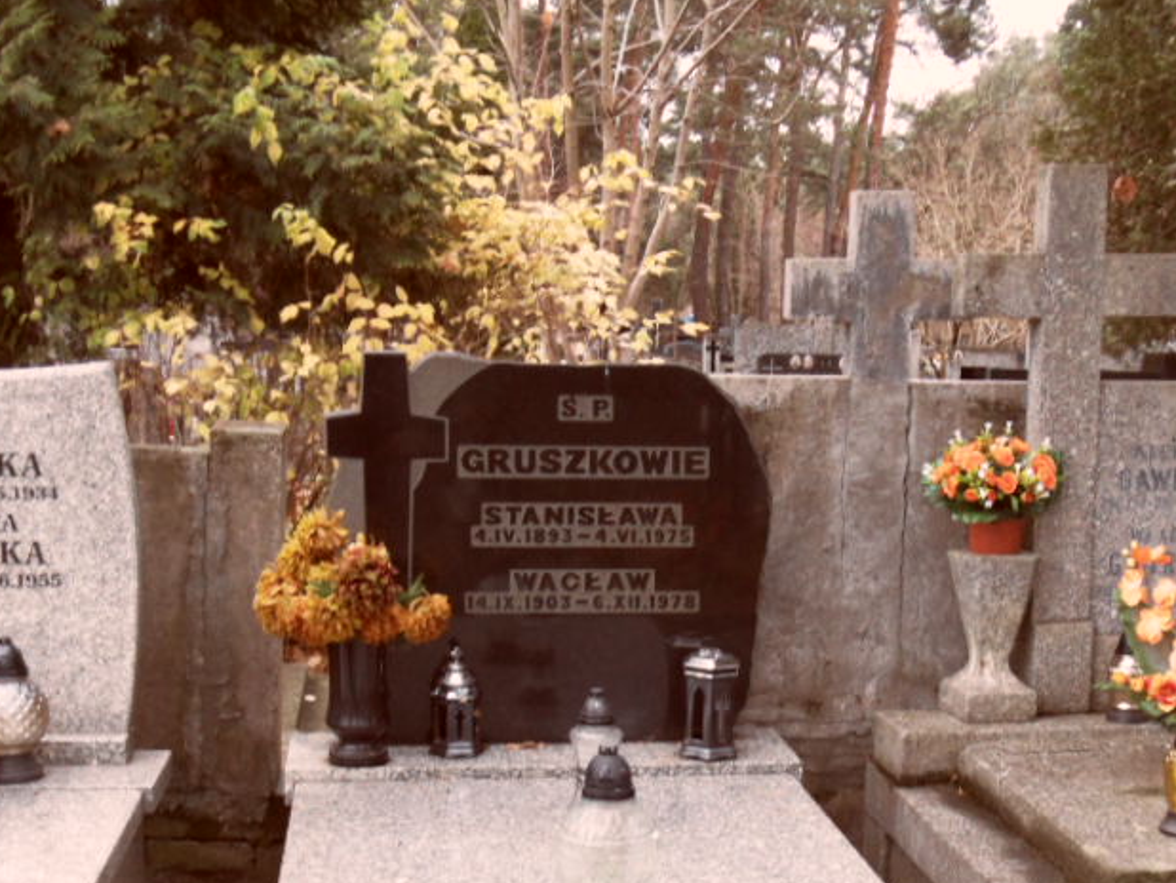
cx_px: 643
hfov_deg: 36.1
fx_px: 1801
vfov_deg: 27.1
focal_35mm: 53
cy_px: 695
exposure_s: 1/30
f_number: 3.4
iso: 160
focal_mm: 5.3
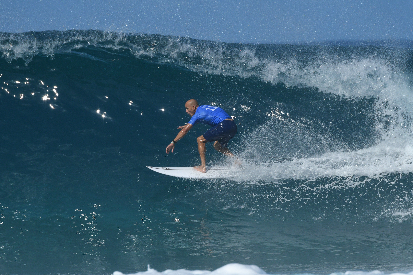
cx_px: 206
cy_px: 138
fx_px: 6883
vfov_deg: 2.3
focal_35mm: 600
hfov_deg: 3.4
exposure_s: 1/6400
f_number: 8
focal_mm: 400
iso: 800
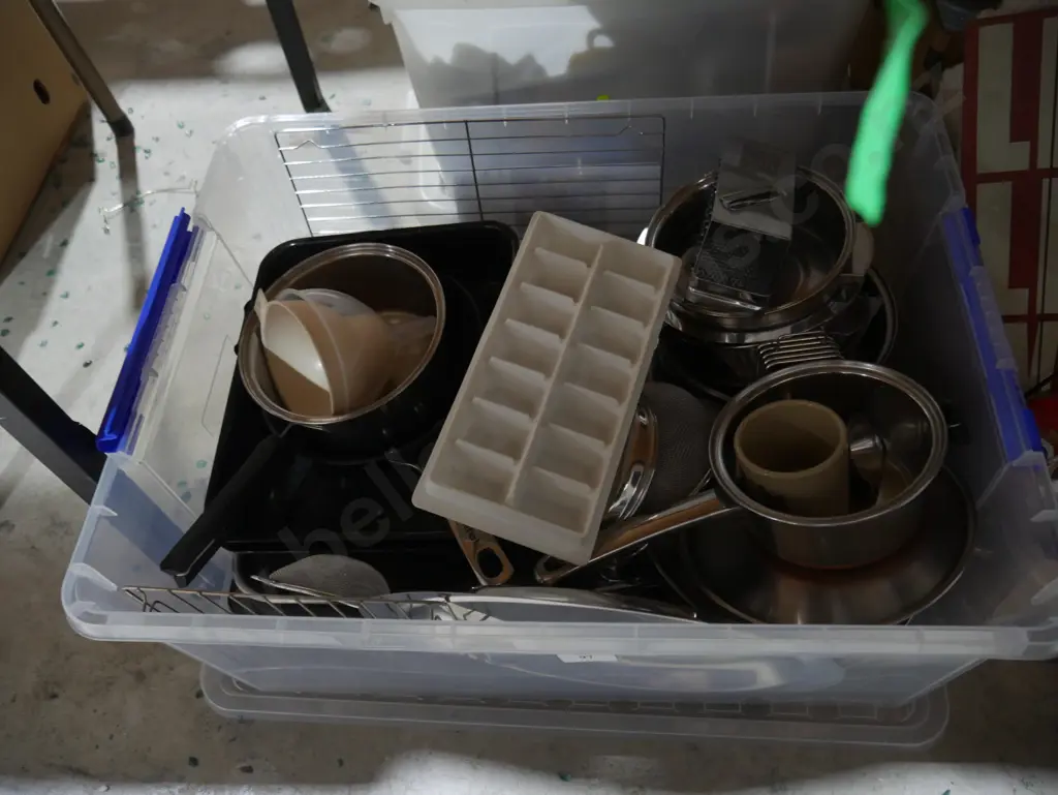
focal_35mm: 28
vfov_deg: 49.8
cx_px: 529
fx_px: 856
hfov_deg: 63.4
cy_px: 398
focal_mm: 14
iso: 1000
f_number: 3.5
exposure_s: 1/60
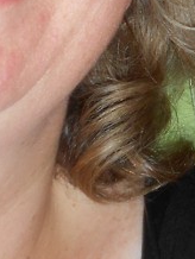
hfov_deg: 10.3
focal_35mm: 143
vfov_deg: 13.2
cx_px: 207
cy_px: -101
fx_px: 1072
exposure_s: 1/25
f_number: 3.5
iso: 80
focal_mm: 4.6
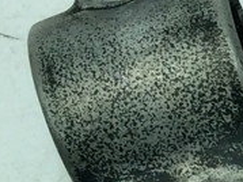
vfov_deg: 6.4
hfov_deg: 7.9
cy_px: 257
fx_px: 1606
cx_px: 607
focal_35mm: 229
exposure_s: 1/615
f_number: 2.4
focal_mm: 3.3
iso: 32
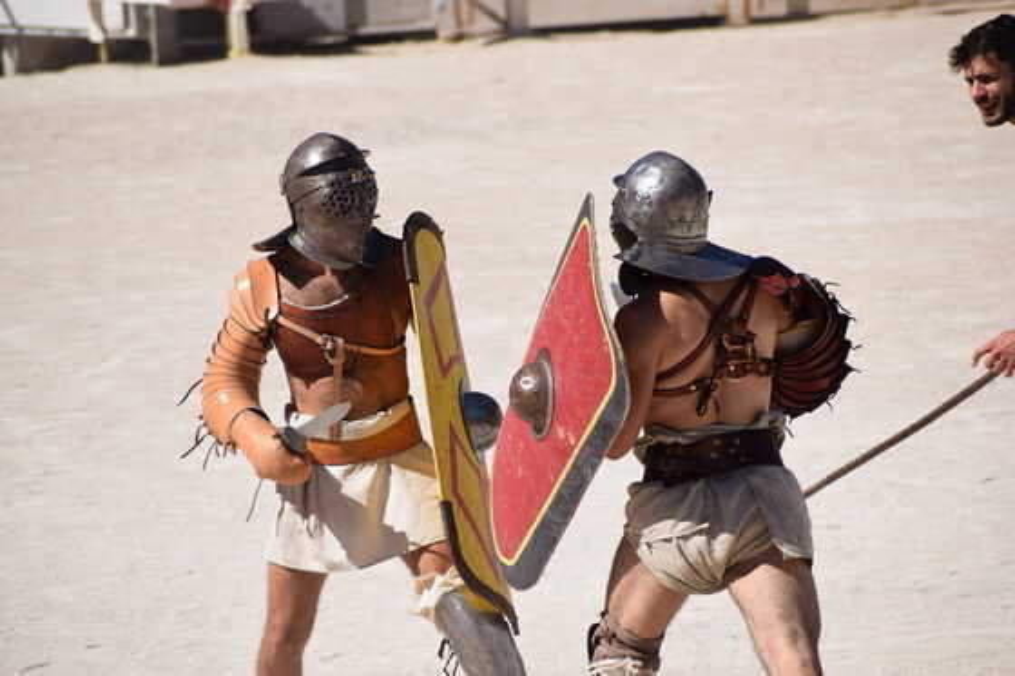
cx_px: 508
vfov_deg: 4.0
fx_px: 9724
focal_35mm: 345
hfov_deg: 6.0
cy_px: 338
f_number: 8
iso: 400
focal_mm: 230
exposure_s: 1/2000
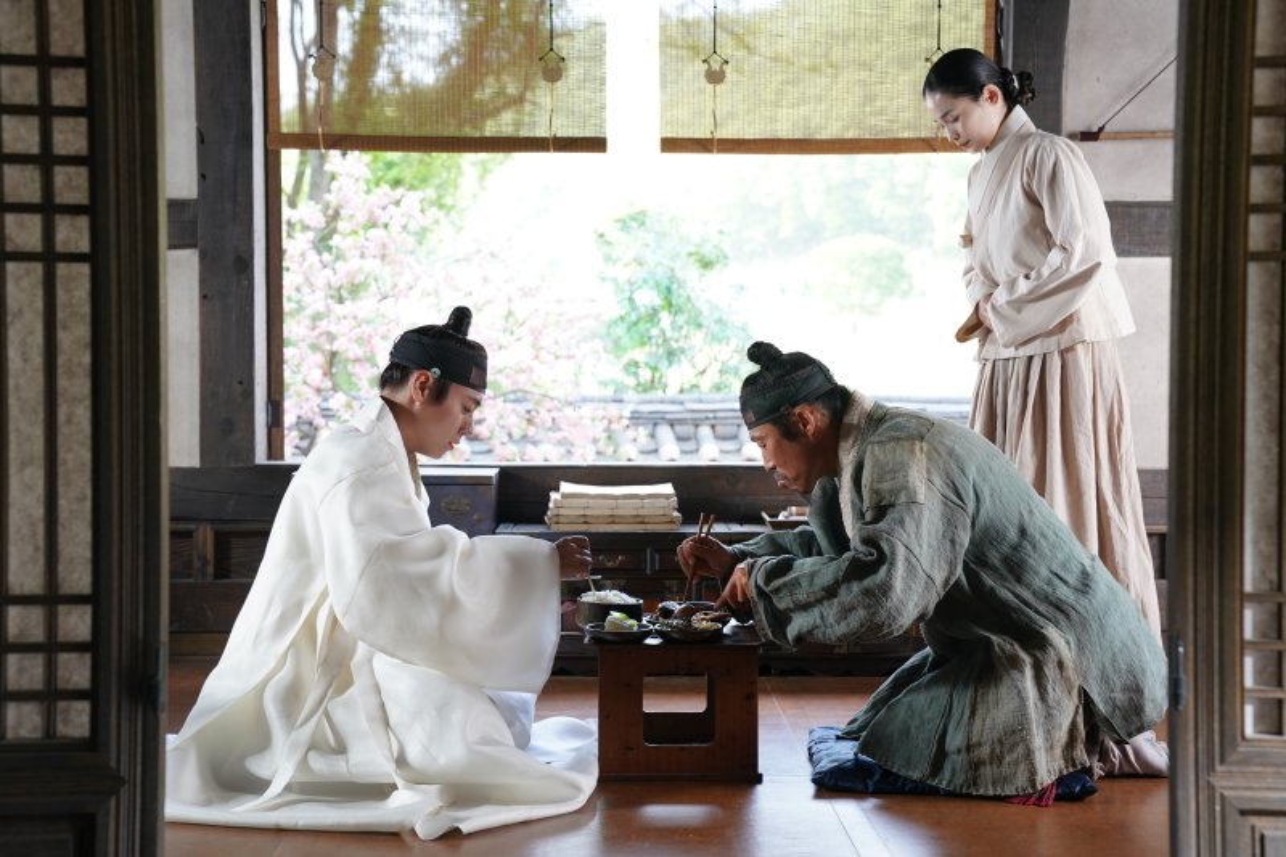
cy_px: 428
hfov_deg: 36.9
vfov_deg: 25.0
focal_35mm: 54
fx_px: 1928
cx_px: 643
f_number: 4.5
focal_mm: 54
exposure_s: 1/160
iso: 800
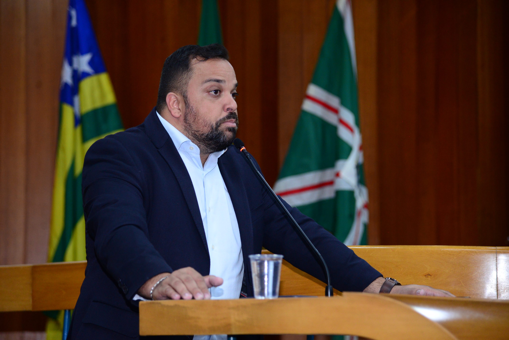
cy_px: 170
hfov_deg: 18.3
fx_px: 1584
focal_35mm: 112
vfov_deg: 12.2
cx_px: 254
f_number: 4.5
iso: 2000
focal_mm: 112
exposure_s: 1/125
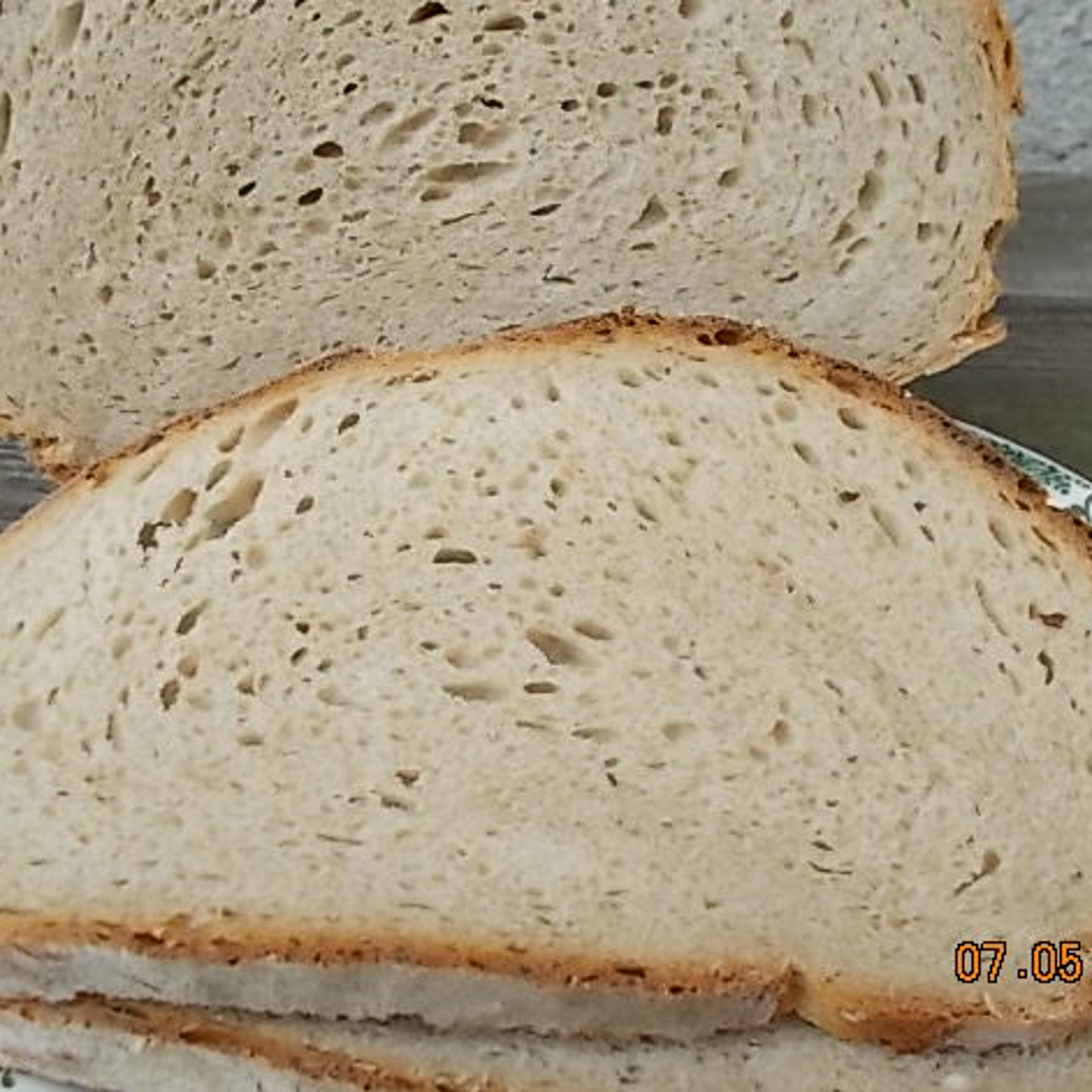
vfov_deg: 46.0
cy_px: 538
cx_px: 543
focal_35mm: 36
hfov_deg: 46.0
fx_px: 1285
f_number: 3.4
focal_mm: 5.3
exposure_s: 1/200
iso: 80
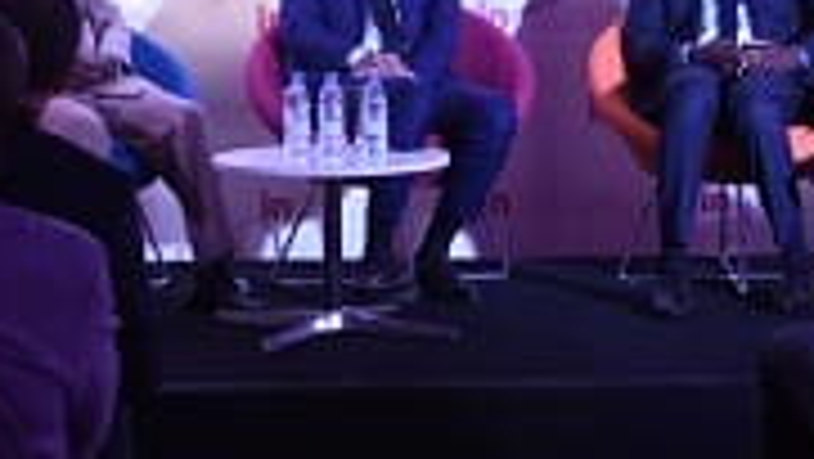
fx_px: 2850
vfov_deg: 9.1
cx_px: 504
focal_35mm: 132
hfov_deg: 16.2
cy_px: -45
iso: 1600
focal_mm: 38
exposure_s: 1/80
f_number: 4
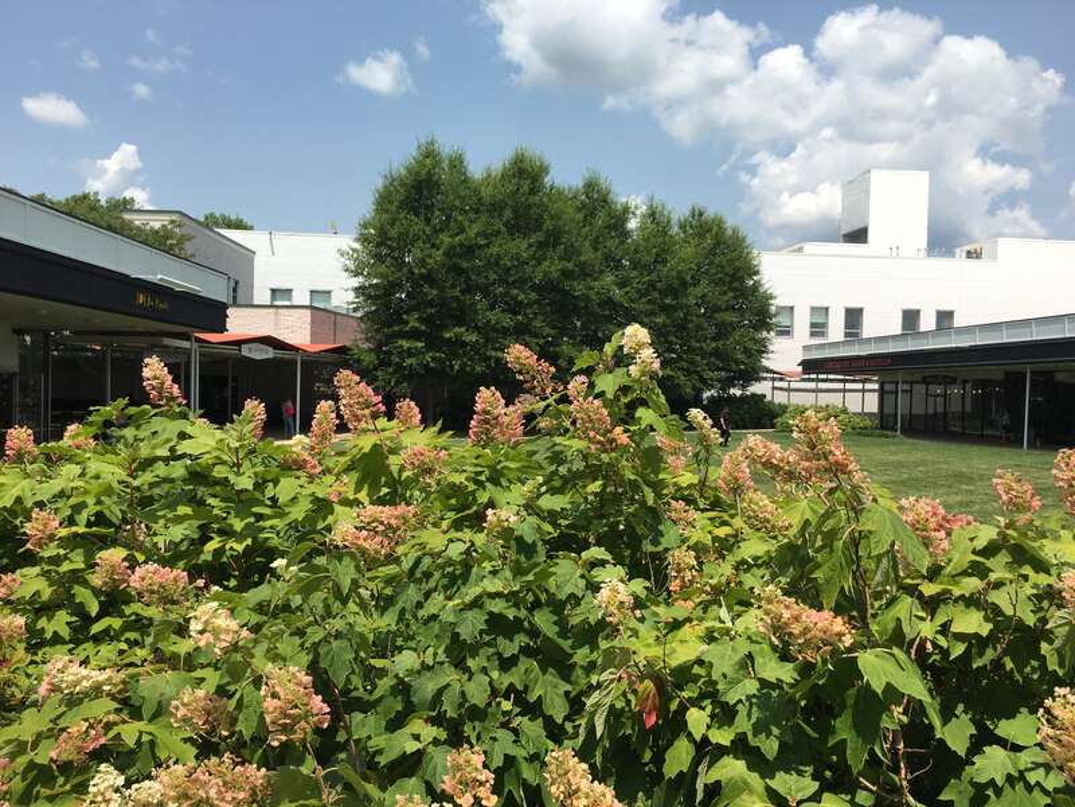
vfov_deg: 48.2
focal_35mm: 29
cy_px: 404
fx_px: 901
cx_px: 538
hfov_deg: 61.7
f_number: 2.2
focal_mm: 4.15
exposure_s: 1/1748
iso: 25
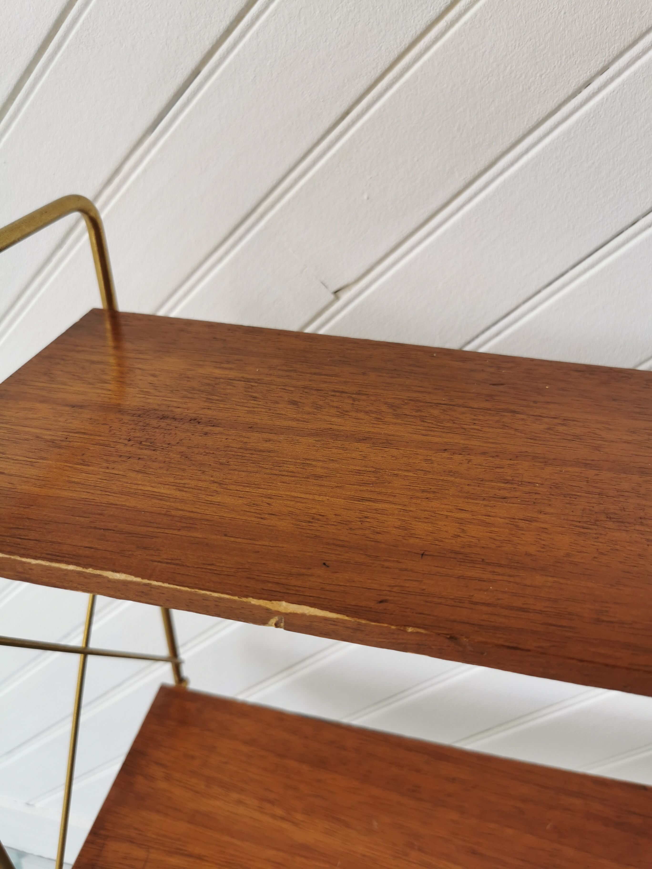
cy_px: 434
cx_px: 326
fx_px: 678
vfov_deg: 65.3
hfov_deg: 51.4
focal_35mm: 27
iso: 50
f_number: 1.6
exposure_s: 1/290
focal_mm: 5.56
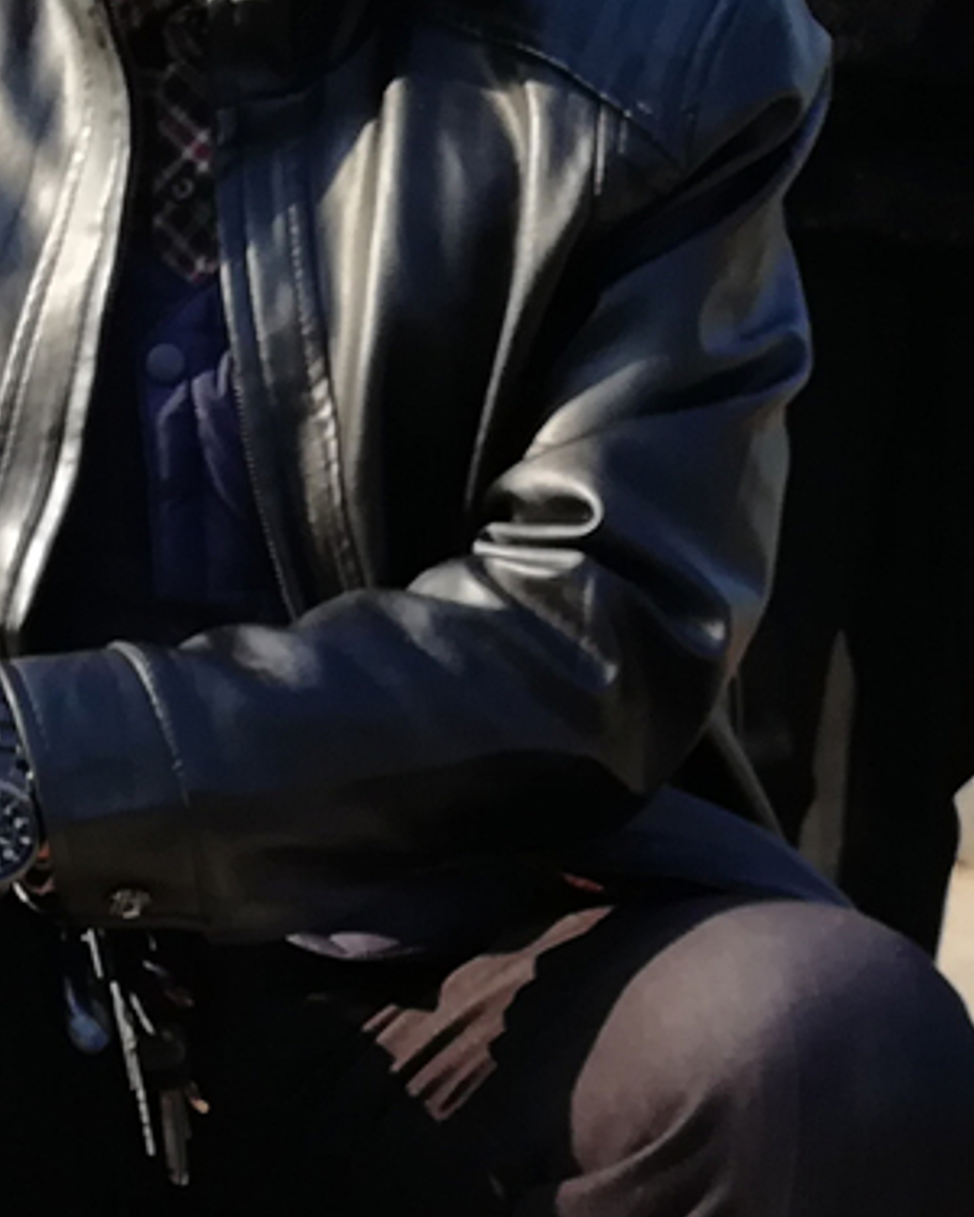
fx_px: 3243
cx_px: 269
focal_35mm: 90
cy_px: 977
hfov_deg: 17.0
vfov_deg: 21.0
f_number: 1.8
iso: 50
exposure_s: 1/592
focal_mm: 3.83
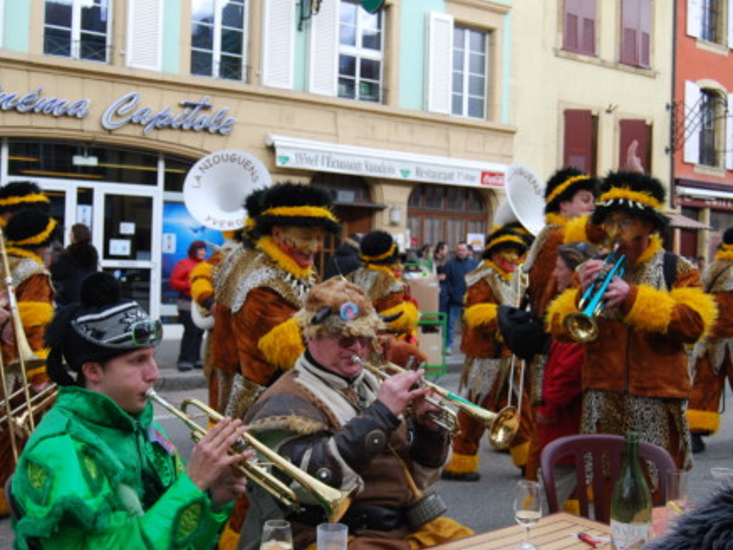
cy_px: 271
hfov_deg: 43.8
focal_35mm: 43
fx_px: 911
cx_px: 367
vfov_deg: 33.6
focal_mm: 26
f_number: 5.6
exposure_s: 1/125
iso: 160
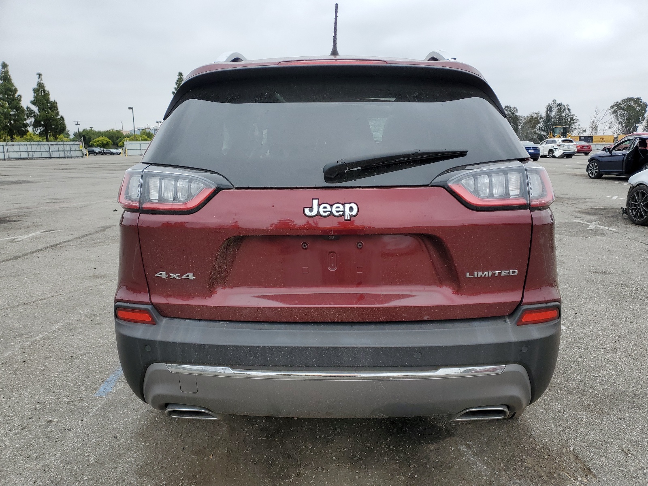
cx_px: 324
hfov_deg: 67.3
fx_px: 487
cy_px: 243
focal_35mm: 26
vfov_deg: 53.1
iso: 50
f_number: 1.5
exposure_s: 1/833
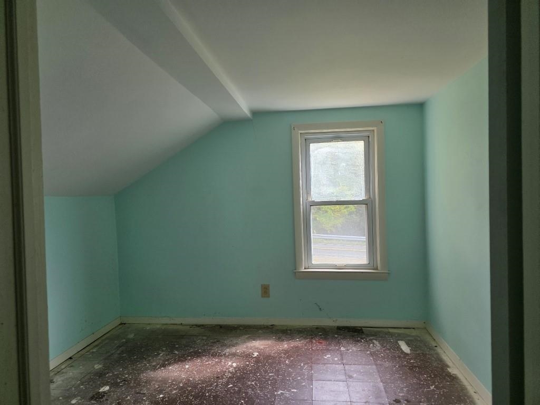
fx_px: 359
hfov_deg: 73.9
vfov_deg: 58.9
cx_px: 270
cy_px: 202
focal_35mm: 23
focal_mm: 6.3
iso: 160
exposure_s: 1/180
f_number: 1.7
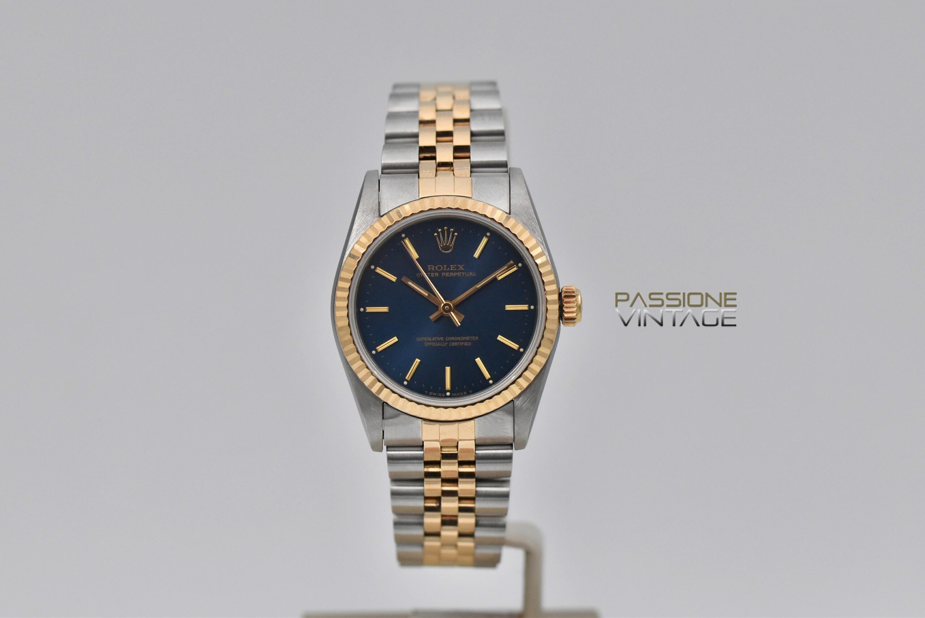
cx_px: 462
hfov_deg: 15.2
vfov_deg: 10.2
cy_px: 309
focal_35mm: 135
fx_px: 3471
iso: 1600
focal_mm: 90
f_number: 6.3
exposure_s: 1/640
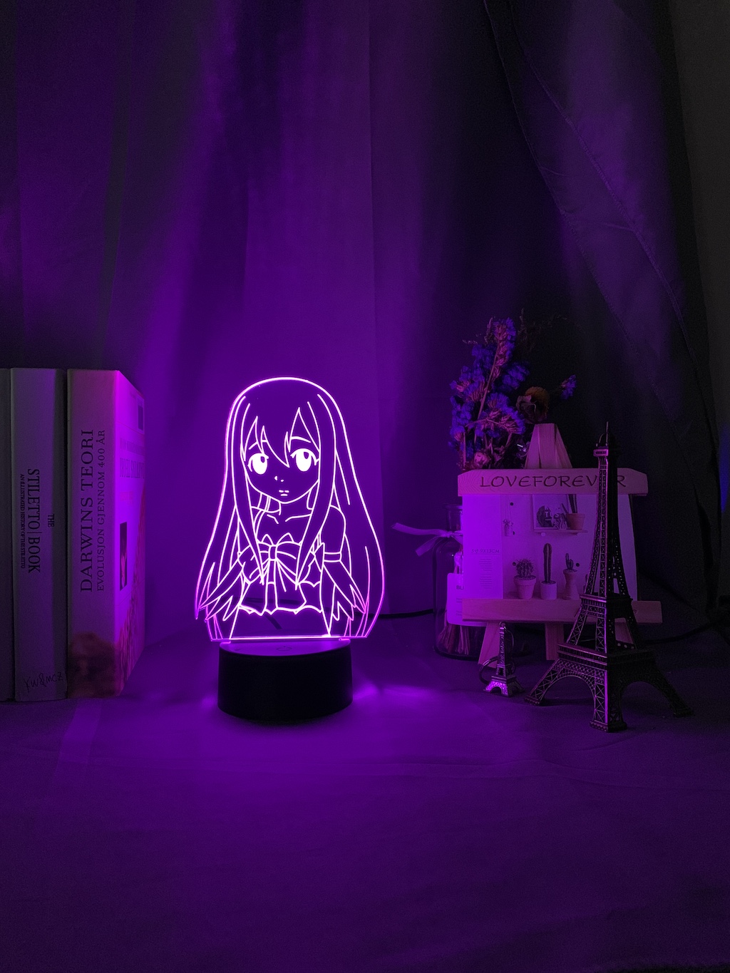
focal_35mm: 26
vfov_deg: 67.3
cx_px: 365
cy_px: 486
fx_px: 731
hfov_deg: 53.1
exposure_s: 1/23
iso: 640
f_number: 1.8
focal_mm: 4.25
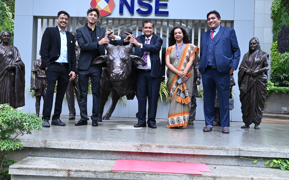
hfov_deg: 47.2
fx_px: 331
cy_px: 89
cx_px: 138
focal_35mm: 42
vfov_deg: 30.5
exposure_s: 1/125
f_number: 6.3
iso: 400
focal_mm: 35
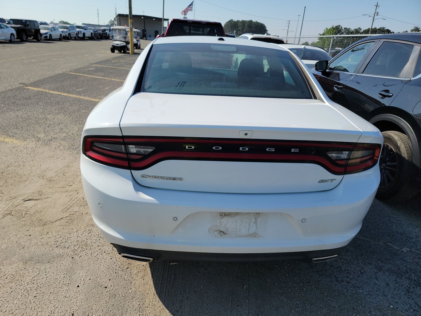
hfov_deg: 71.6
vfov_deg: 56.8
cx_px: 210
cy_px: 158
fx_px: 292
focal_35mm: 24
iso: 50
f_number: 1.8
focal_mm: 6.7
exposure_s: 1/1066
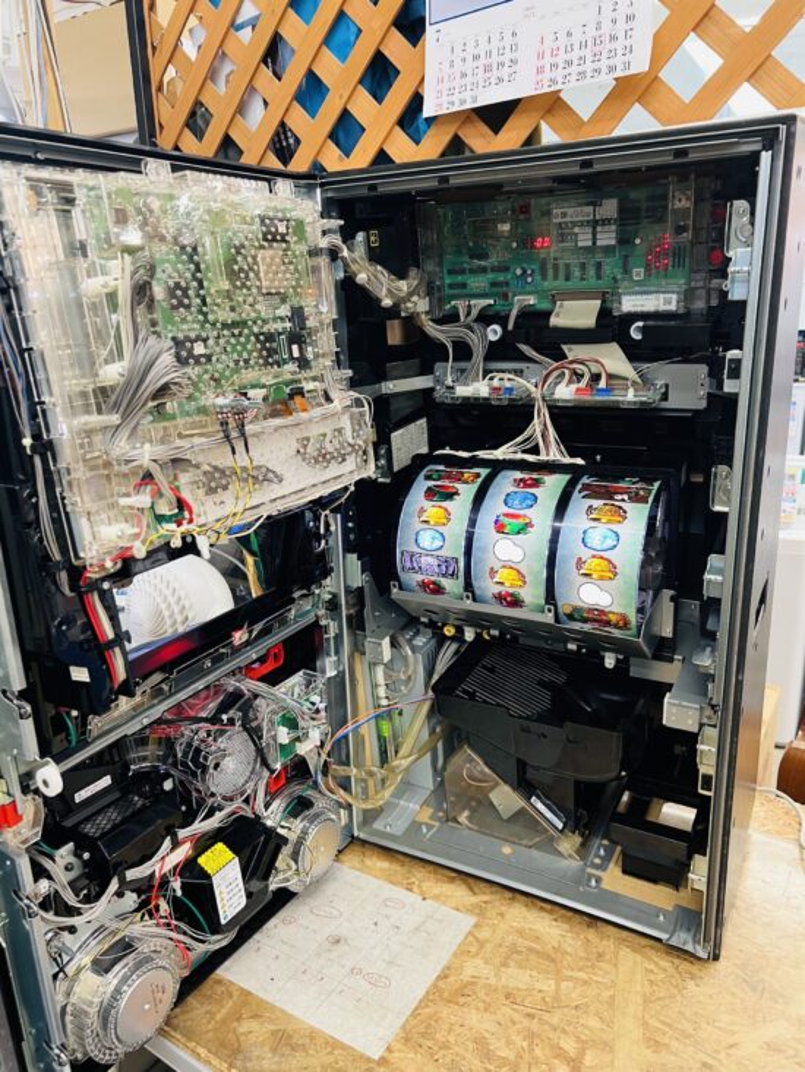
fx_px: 806
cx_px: 402
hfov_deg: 53.1
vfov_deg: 67.3
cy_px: 536
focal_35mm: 26
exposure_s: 1/50
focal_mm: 5.7
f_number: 1.5
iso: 125
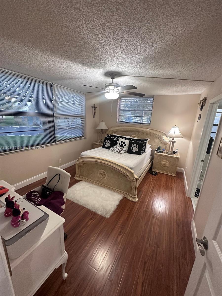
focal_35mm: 14
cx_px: 111
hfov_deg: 85.7
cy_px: 148
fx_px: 120
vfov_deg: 102.1
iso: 320
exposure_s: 1/120
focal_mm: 2.22
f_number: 2.2
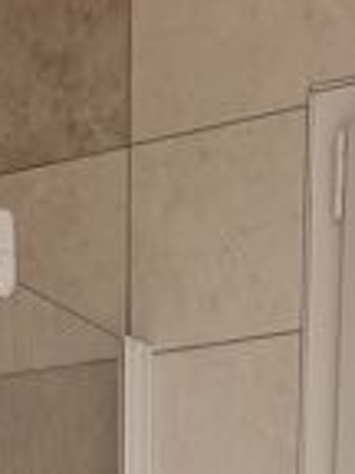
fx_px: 1463
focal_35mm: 107
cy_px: 1020
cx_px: -122
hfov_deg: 13.3
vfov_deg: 14.4
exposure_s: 1/33.3
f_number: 1.7
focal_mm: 5.31
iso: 851
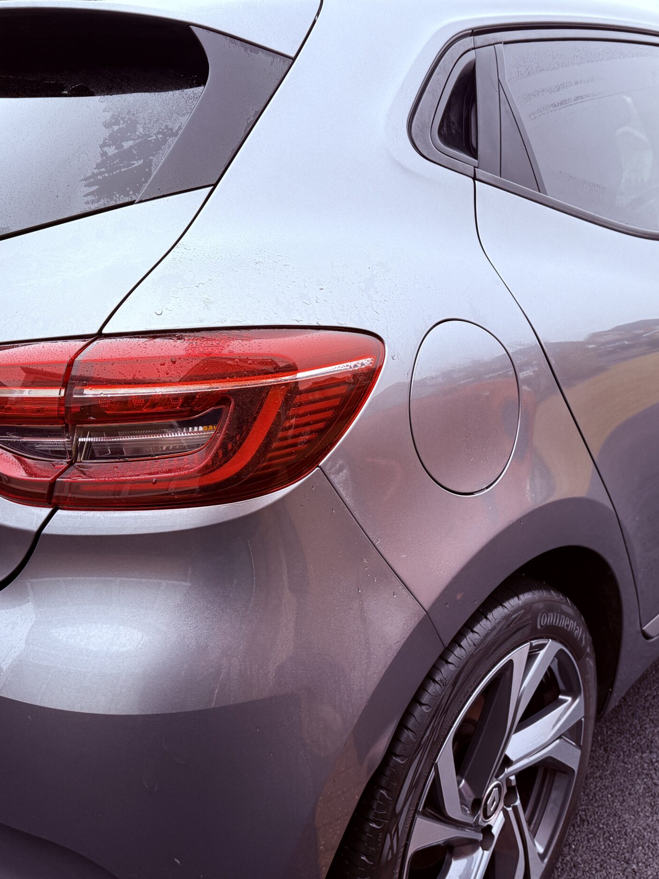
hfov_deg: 42.9
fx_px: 838
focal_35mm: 33
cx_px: 346
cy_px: 449
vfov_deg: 55.4
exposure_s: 1/121
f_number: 1.78
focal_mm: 6.76
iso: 100
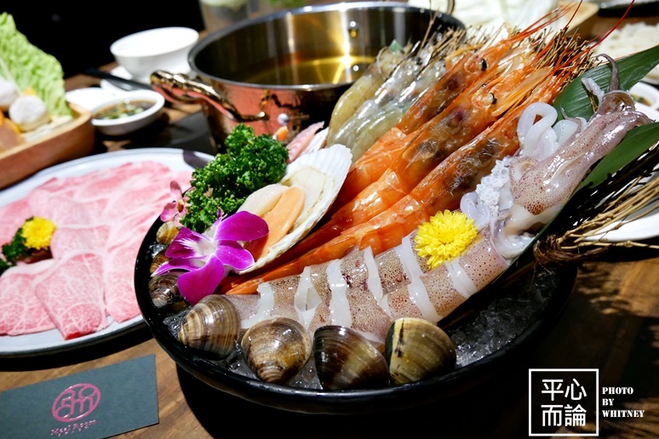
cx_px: 320
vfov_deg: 43.6
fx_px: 549
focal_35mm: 30
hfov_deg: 61.9
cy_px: 225
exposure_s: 1/60
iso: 800
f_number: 3.5
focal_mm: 14
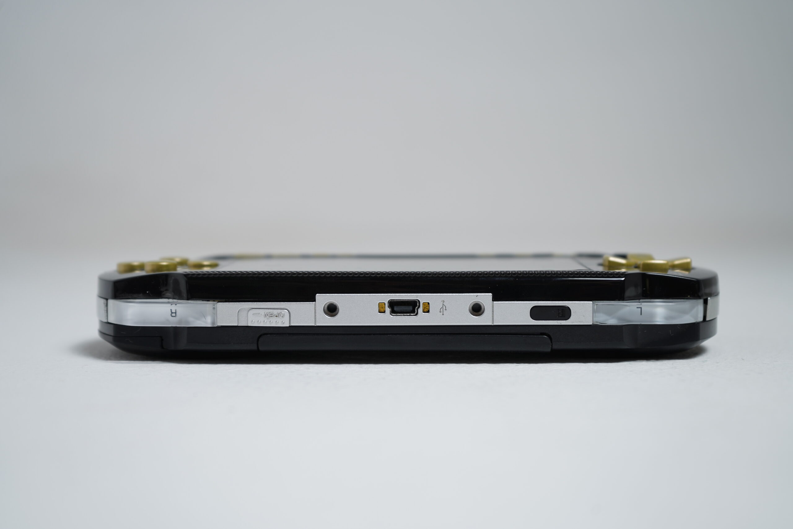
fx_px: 1212
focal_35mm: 55
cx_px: 396
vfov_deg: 24.6
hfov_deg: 36.2
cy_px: 264
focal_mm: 55
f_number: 5.6
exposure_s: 1/10
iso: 100
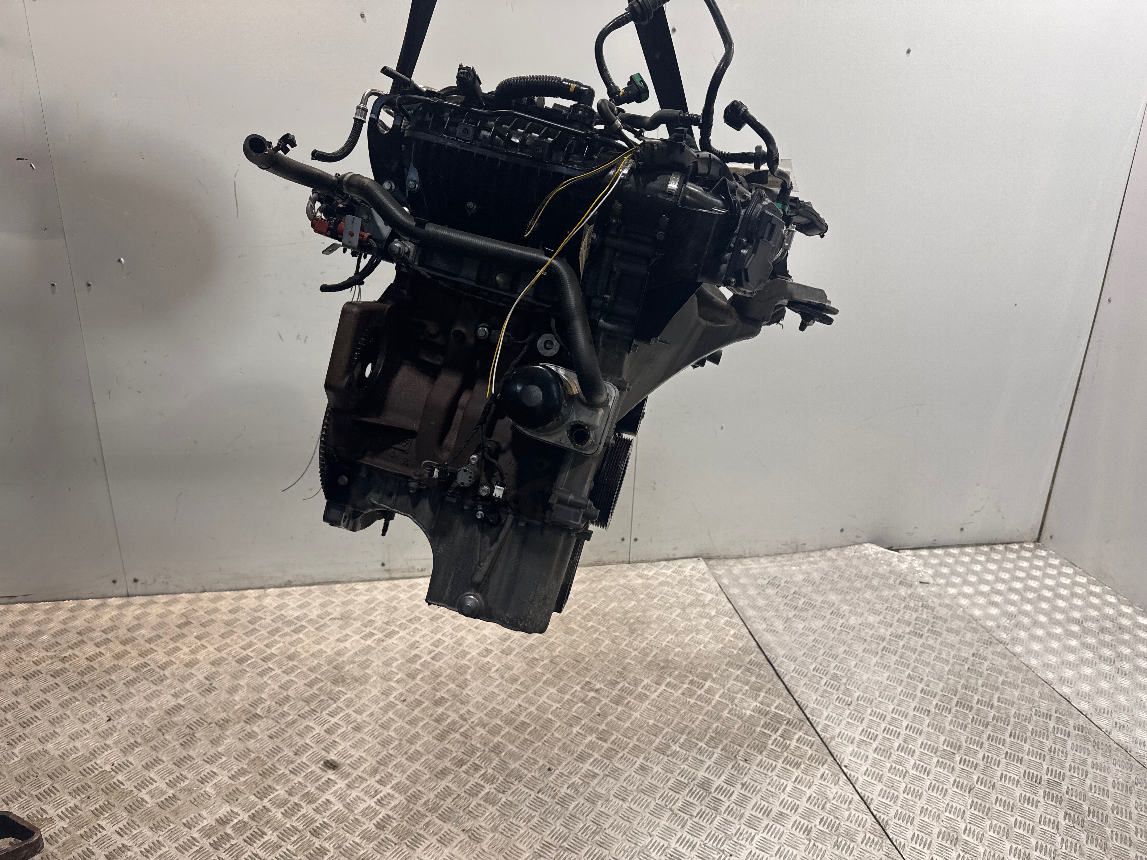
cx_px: 574
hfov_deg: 71.6
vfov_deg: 56.8
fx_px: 795
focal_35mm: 24
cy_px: 430
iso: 64
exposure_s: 1/121
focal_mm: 6.76
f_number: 1.78
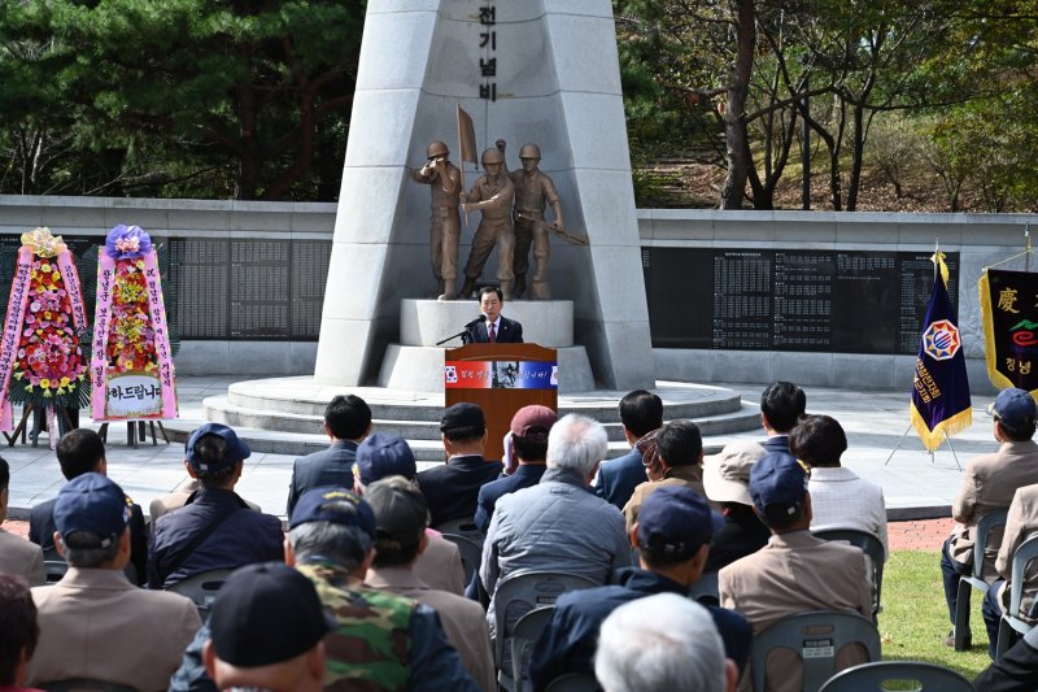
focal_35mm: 70
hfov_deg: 28.8
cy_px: 346
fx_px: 2018
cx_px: 519
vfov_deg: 19.4
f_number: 6.3
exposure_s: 1/500
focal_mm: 70
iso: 250
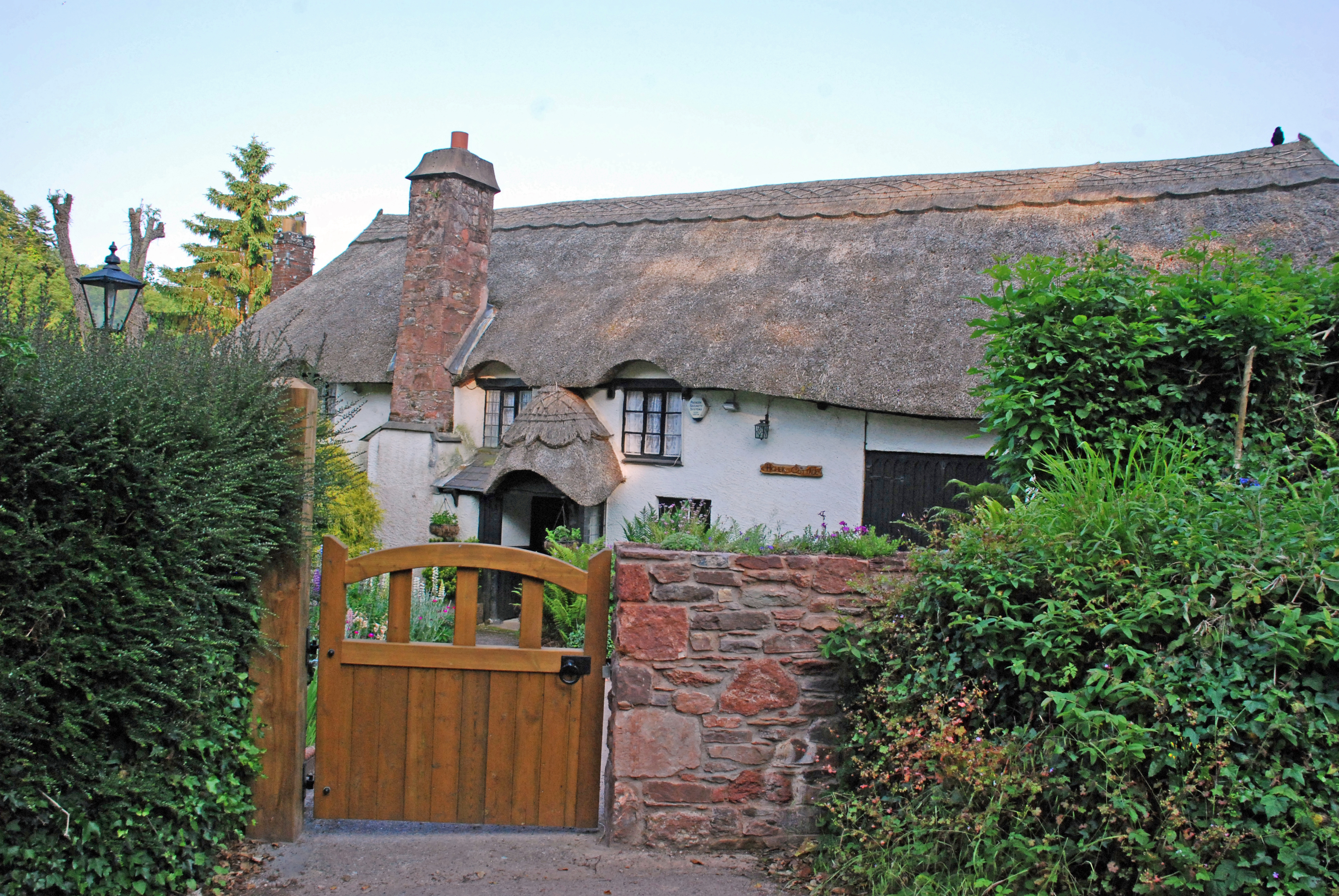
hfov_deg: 61.9
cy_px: 448
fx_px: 1117
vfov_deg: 43.7
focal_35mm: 30
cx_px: 670
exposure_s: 1/200
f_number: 10
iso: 640
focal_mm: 20
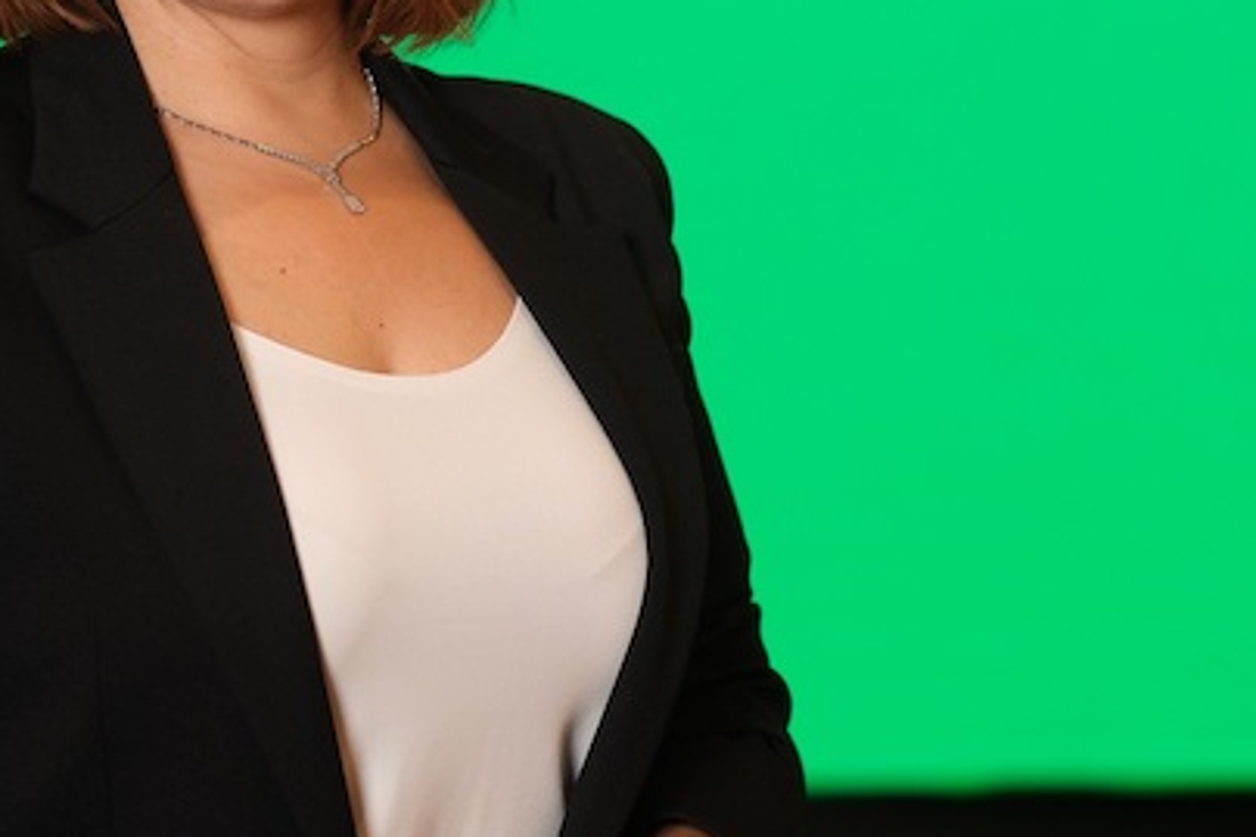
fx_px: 7428
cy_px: 249
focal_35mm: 213
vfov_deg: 6.4
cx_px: 687
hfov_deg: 9.7
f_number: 2.2
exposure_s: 1/125
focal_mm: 56
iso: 400
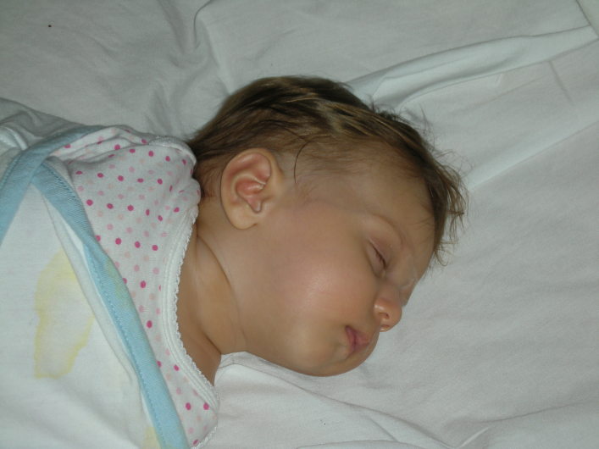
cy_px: 224
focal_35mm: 105
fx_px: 1817
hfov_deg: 18.7
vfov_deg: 14.1
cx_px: 300
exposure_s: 1/120
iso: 50
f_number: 5
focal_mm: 17.4
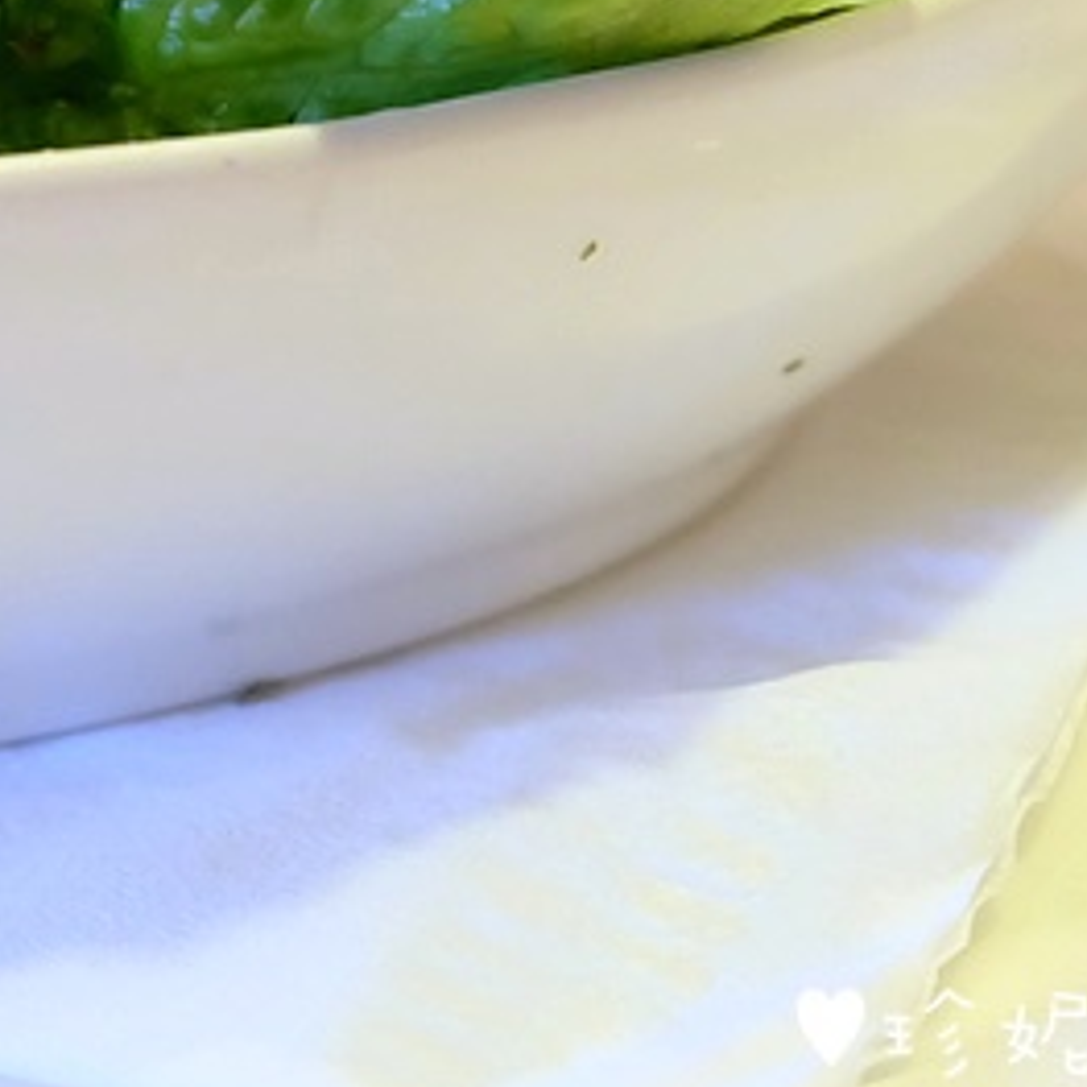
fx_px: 4938
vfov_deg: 12.3
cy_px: -200
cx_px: -203
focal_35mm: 139
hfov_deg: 12.3
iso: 3200
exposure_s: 1/40
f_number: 5
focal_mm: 28.2
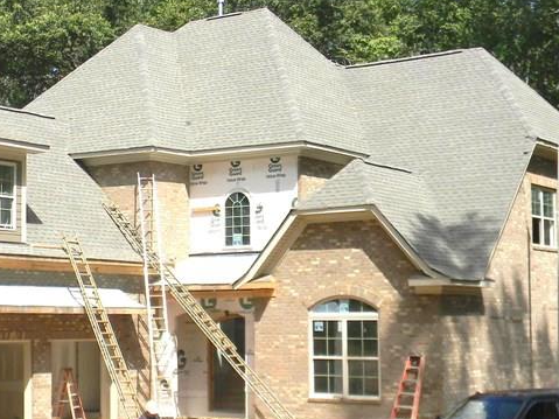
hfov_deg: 25.0
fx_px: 1243
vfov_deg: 19.1
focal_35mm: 77
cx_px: 139
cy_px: 230
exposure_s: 1/660
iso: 112
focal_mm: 6.4
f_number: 3.7
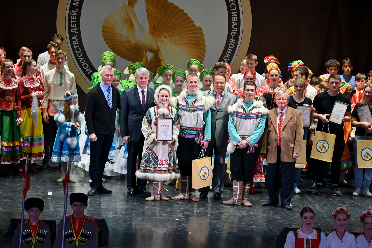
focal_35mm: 158
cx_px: 186
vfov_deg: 8.7
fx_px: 1627
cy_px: 124
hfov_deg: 13.0
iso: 800
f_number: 5.6
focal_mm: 105
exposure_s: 1/180
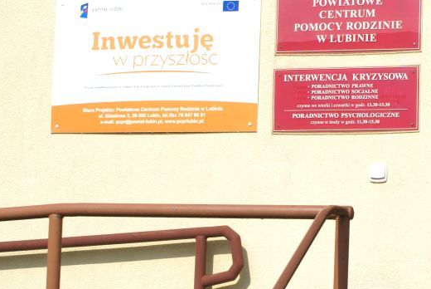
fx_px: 1452
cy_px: 160
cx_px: 373
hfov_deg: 16.7
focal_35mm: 121
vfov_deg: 11.3
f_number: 8
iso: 100
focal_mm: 35
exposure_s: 1/160
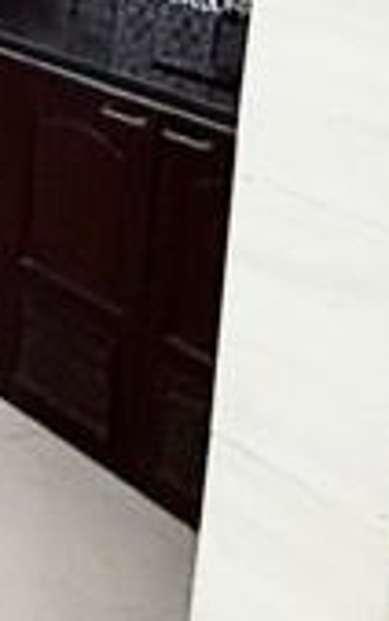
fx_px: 1523
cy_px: -15
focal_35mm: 90
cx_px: -613
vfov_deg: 22.1
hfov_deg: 11.4
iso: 640
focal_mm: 2.22
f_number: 2.2
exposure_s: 1/50
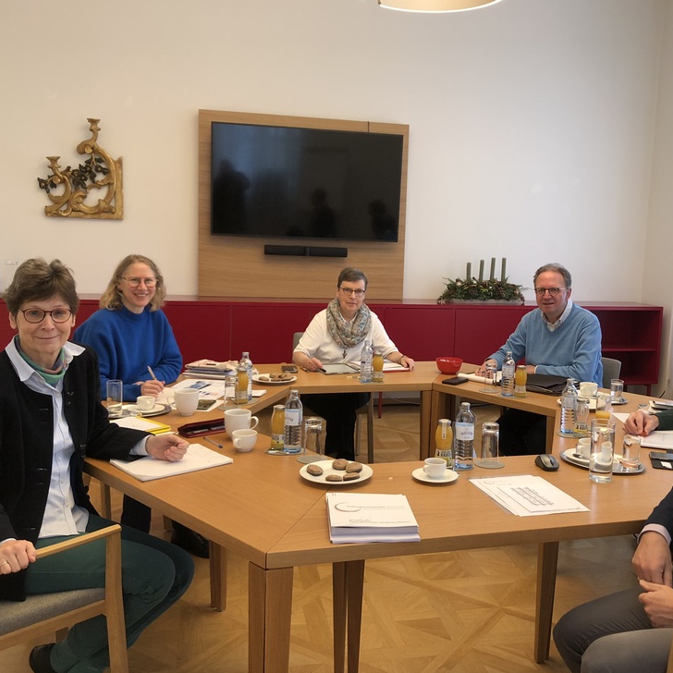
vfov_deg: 48.4
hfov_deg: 48.2
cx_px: 400
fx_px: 748
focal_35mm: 34
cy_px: 331
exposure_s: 1/24
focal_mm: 3.99
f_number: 1.8
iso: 40
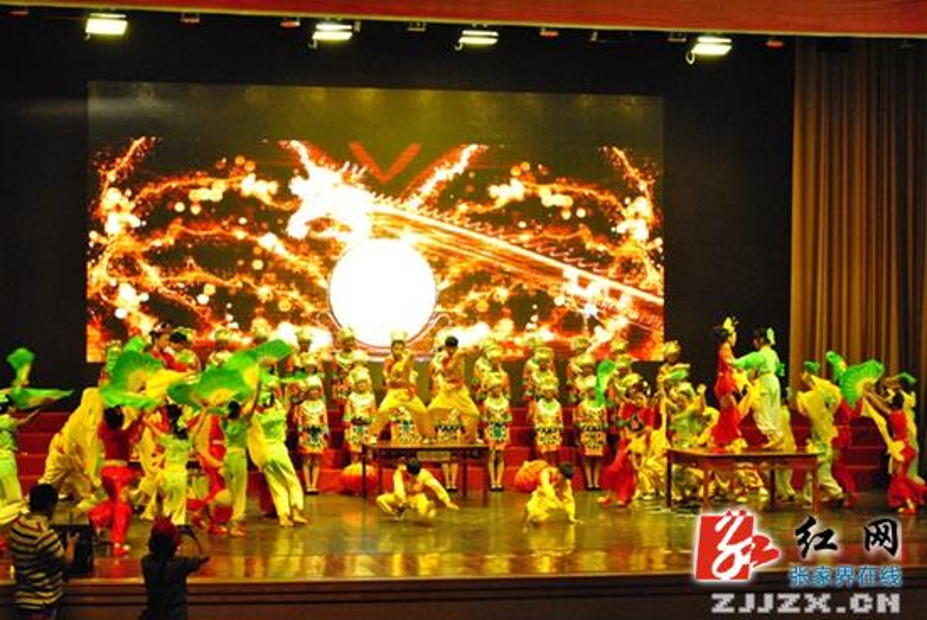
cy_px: 310
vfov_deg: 17.5
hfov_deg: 26.0
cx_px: 464
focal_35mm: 78
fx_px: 2011
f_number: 5.6
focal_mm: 52
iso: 1600
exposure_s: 1/100
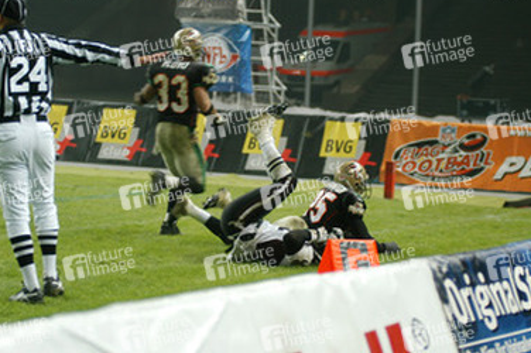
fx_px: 2122
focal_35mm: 144
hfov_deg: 14.3
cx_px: 259
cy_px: 158
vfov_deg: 9.5
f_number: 2.8
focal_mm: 80
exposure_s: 1/100
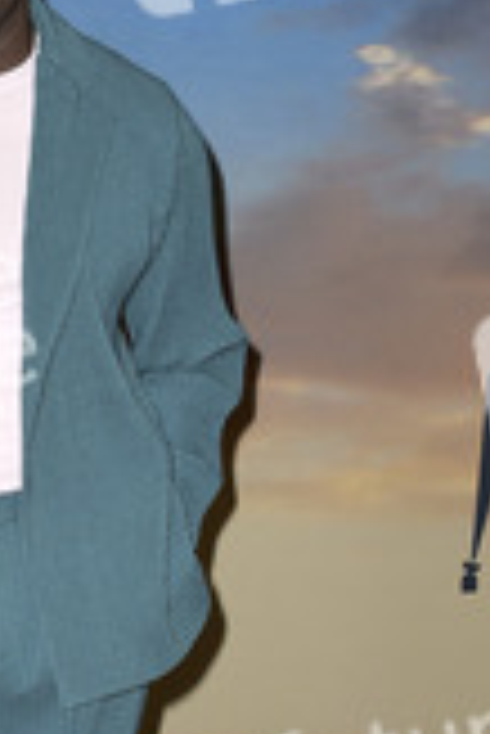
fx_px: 1996
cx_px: -61
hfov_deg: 13.7
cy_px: 585
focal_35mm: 98
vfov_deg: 20.6
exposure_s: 1/250
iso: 320
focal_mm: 40
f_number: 6.3
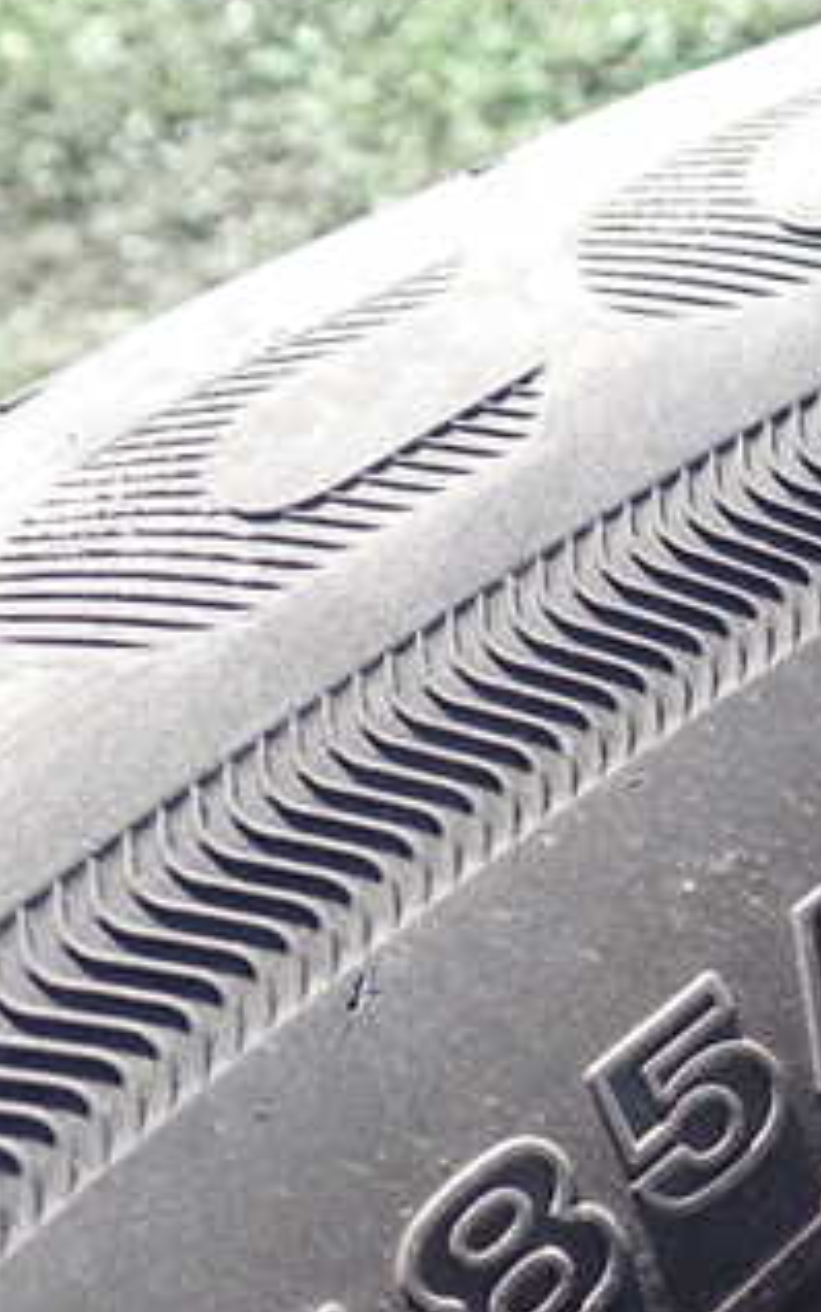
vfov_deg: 33.9
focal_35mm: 60
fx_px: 2146
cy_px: 800
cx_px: 1155
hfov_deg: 19.4
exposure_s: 1/125
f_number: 3.2
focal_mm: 5.4
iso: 100
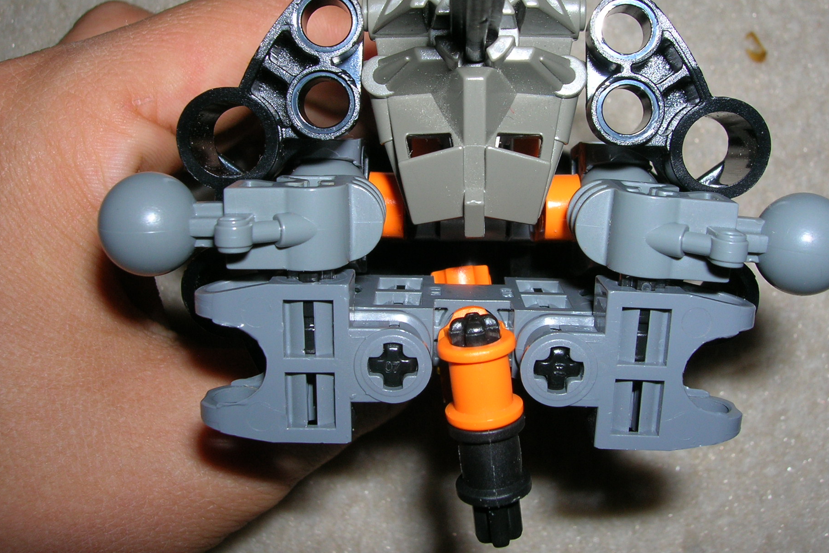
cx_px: 441
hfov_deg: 48.4
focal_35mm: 40
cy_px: 216
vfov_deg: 33.3
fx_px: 921
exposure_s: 1/60.1
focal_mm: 5.7
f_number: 4.9
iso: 50
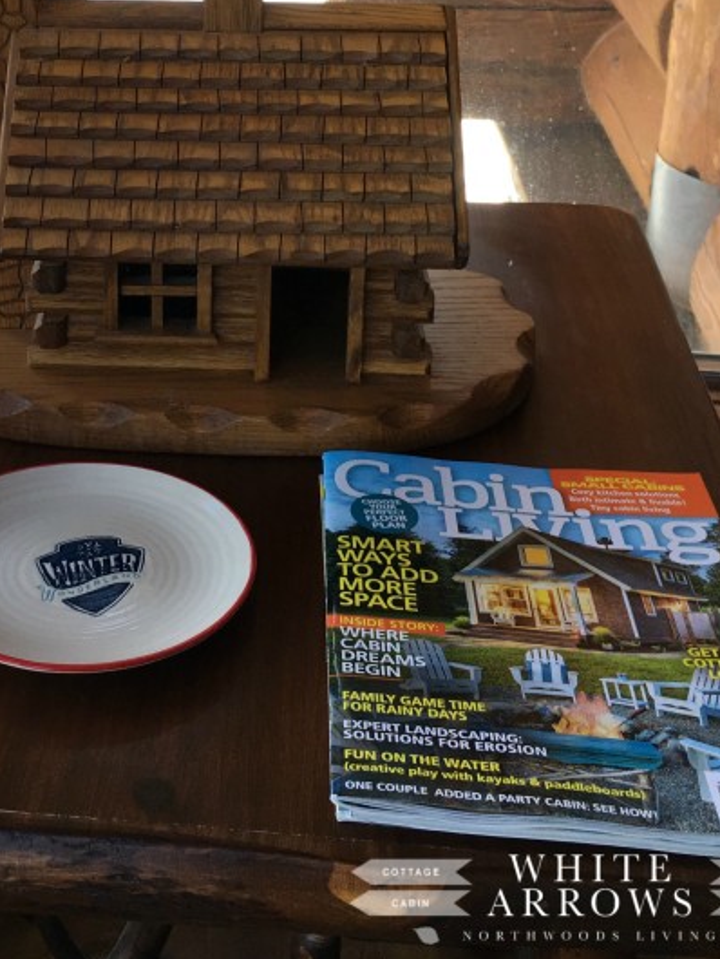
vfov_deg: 32.6
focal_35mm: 56
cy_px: 98
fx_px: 1552
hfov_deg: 25.8
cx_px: 185
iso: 40
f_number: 2.2
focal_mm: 4.15
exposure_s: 1/120
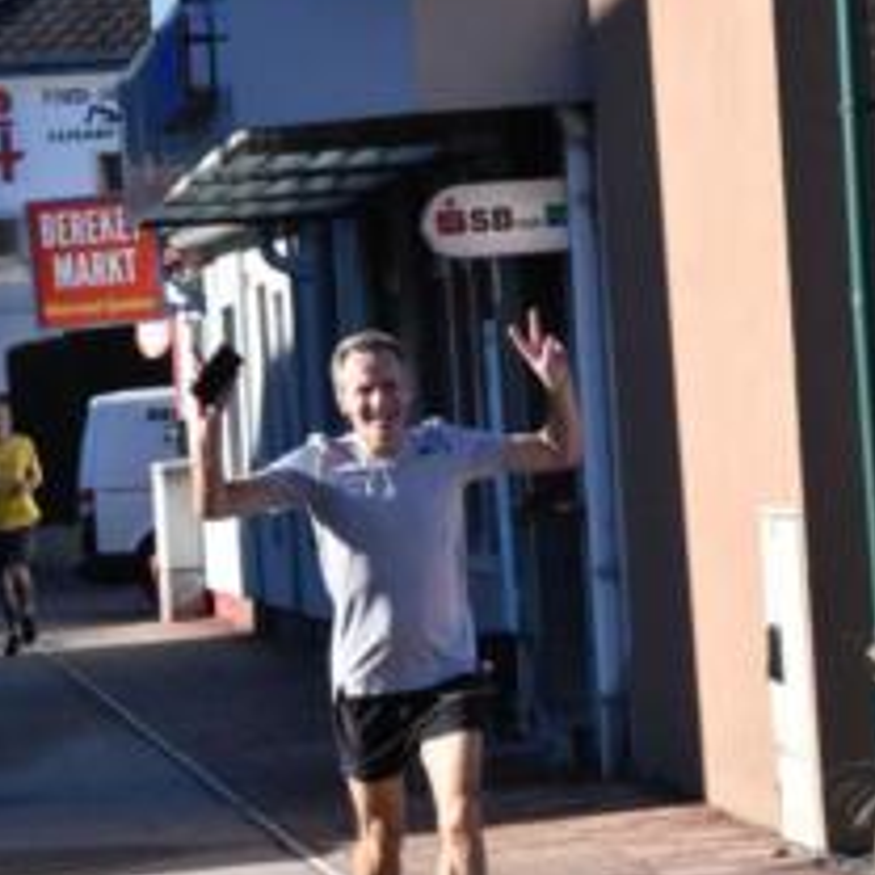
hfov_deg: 5.4
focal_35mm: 322
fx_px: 9209
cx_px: 393
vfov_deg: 5.4
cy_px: 597
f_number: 18
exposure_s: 1/1250
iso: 2000
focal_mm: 105
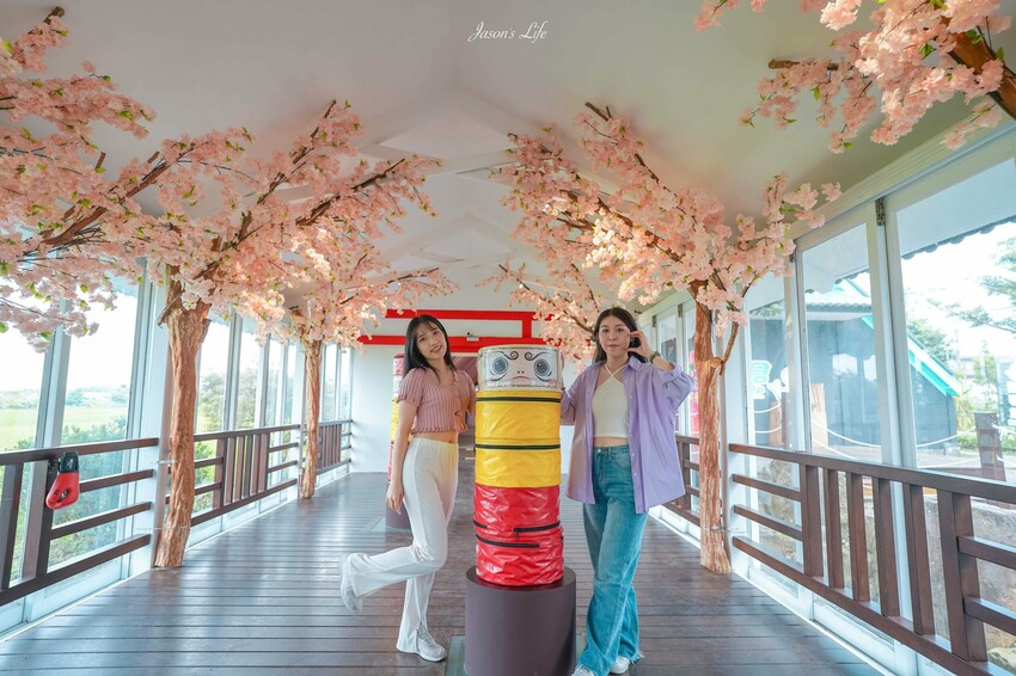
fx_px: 564
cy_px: 338
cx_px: 508
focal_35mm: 20
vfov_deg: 61.9
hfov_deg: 84.0
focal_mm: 20
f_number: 2.8
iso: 100
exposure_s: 1/125
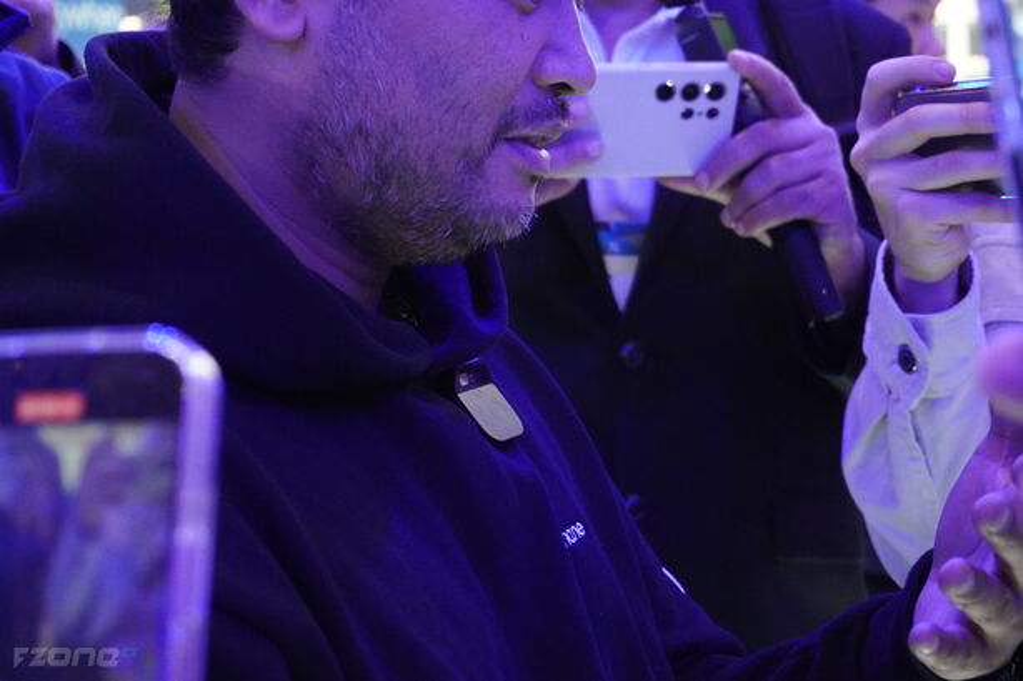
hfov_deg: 27.0
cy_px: 340
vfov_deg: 18.2
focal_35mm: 75
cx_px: 512
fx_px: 2131
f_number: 5.6
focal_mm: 50
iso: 6400
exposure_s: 1/160
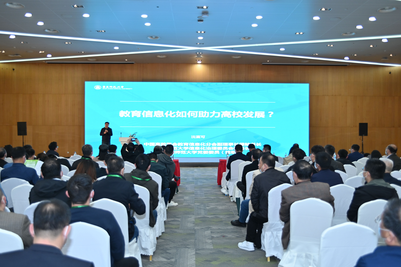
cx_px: 200
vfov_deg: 41.1
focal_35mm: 32
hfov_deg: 58.7
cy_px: 134
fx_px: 356
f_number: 2.8
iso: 800
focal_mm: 32
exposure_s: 1/250
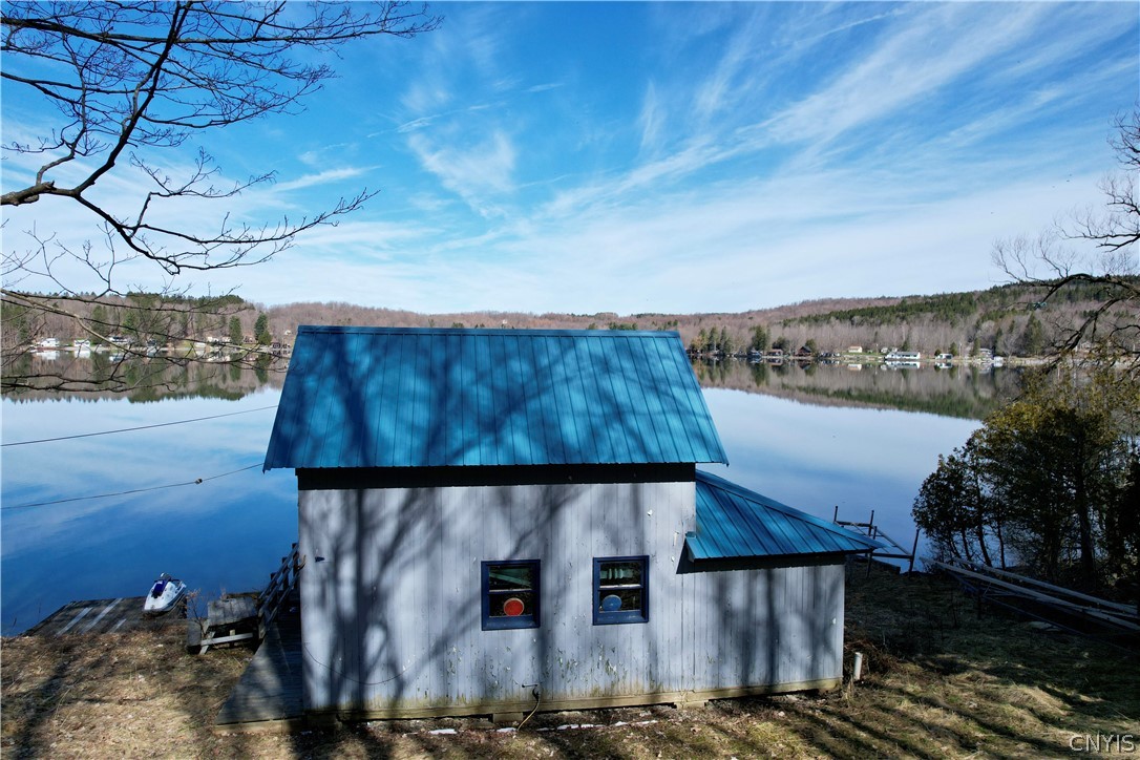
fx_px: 697
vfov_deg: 57.2
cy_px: 380
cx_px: 570
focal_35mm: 22
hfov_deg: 78.6
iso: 140
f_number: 2.8
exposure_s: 1/2000
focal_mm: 8.38
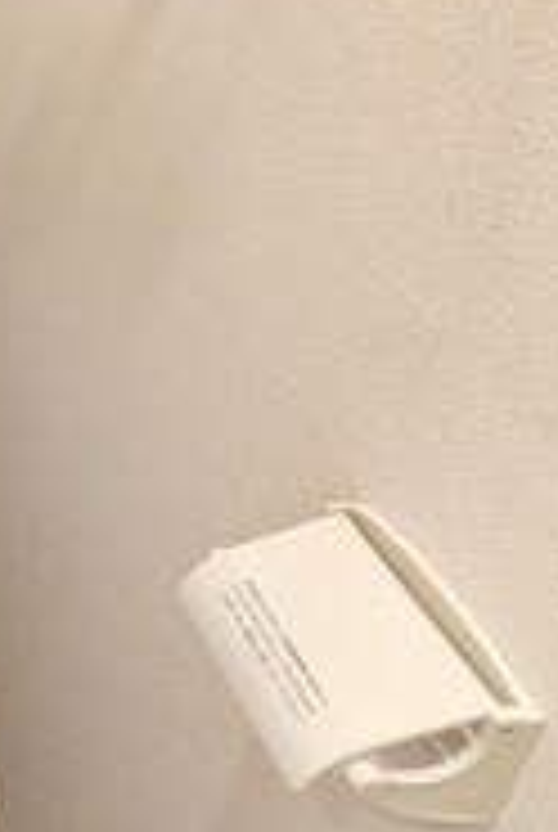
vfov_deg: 34.8
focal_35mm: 55
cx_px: -466
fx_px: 1274
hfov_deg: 18.7
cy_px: 144
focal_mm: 1.83
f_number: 2.2
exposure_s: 1/25
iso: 107
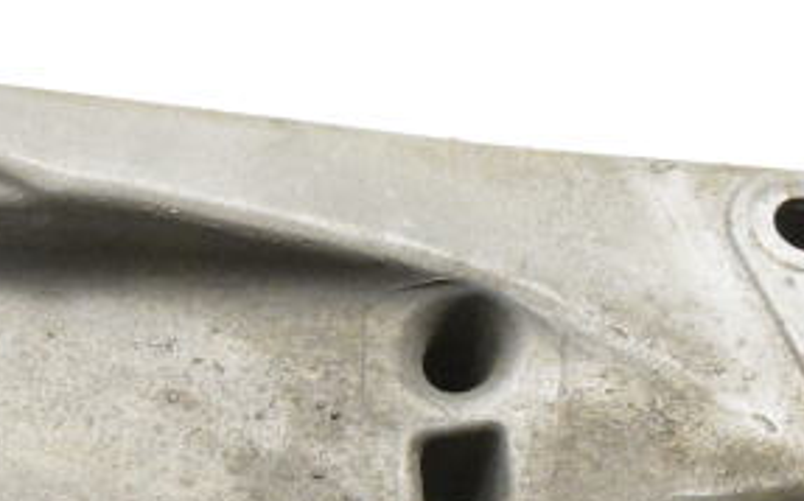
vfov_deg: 11.8
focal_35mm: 109
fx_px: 2387
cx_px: -314
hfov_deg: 17.6
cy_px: 529
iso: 6400
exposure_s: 1/320
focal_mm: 20
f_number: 9
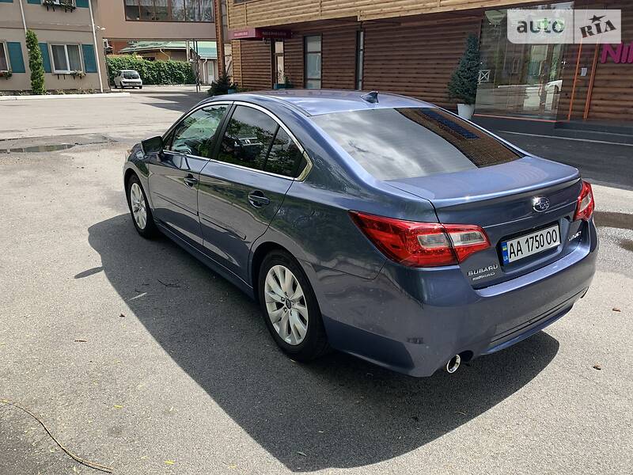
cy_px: 238
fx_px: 475
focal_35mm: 26
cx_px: 316
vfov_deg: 53.1
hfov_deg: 67.3
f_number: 1.8
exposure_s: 1/945
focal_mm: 4.2
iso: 25
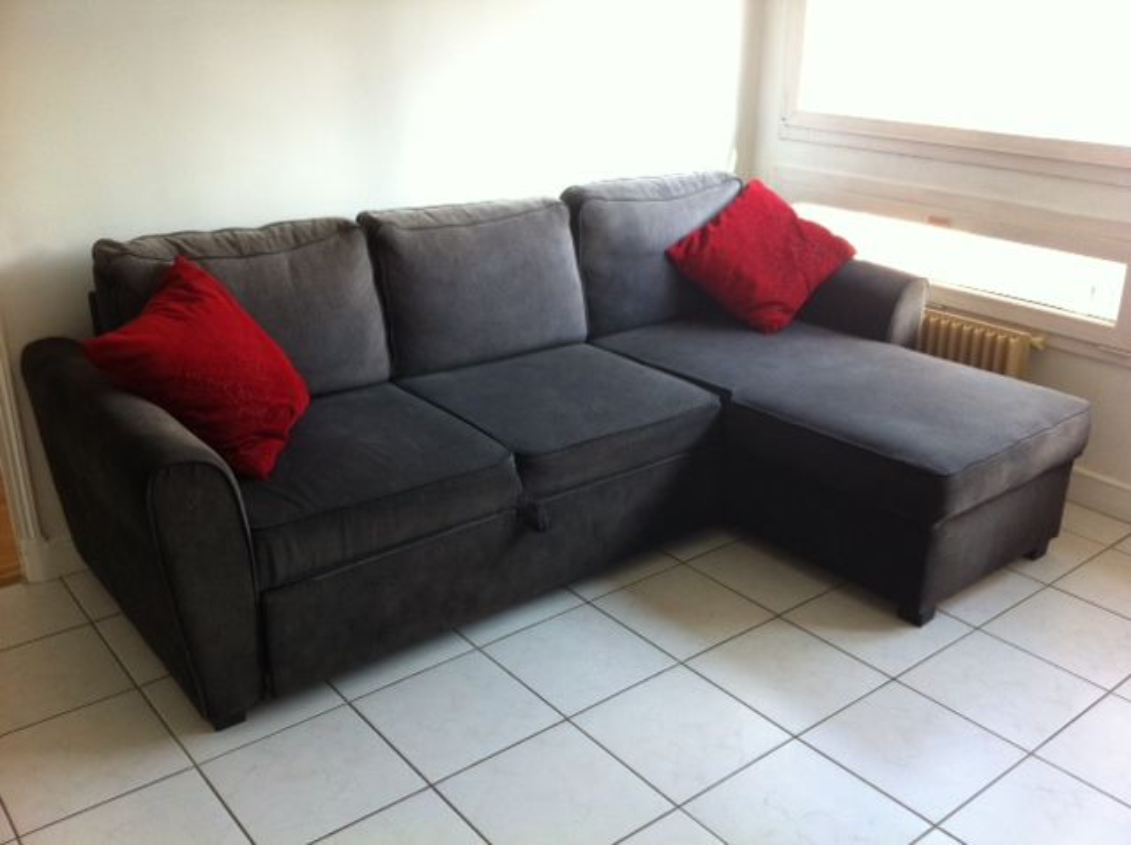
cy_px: 422
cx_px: 566
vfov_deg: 40.6
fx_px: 1142
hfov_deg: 52.7
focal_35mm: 35
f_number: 2.8
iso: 80
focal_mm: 3.85
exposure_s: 1/30
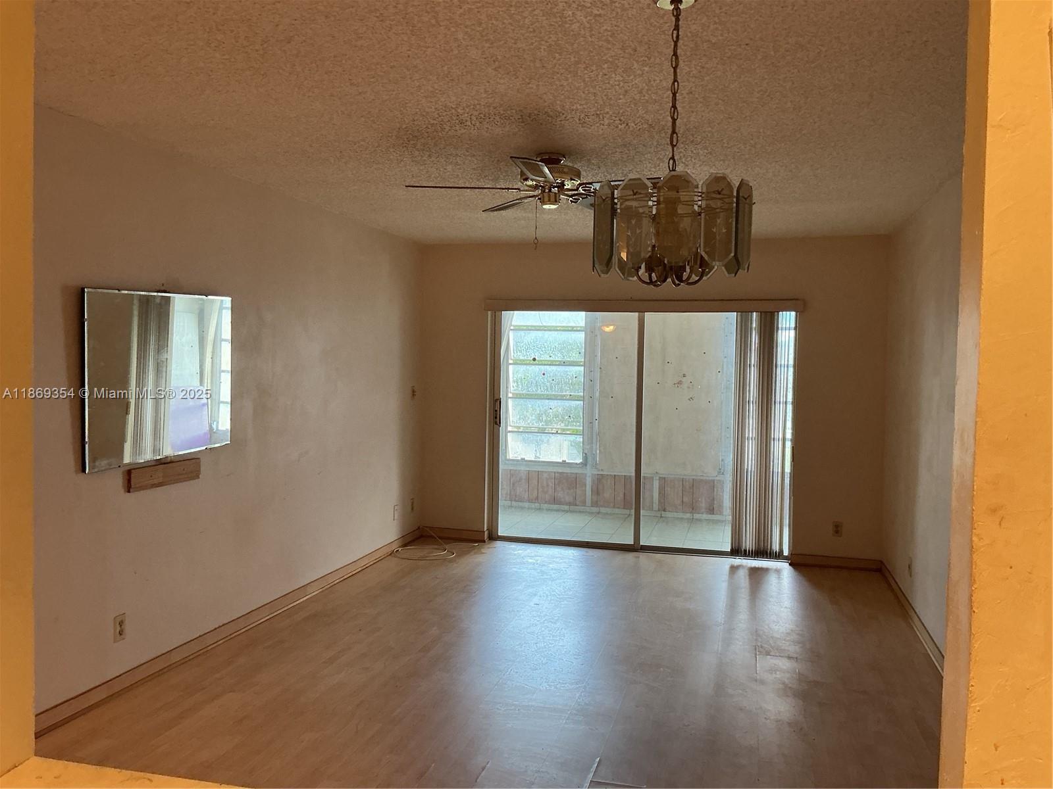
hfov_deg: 61.7
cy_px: 394
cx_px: 526
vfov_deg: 48.2
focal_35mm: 29
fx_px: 882
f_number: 1.8
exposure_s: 1/60
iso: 125
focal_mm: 3
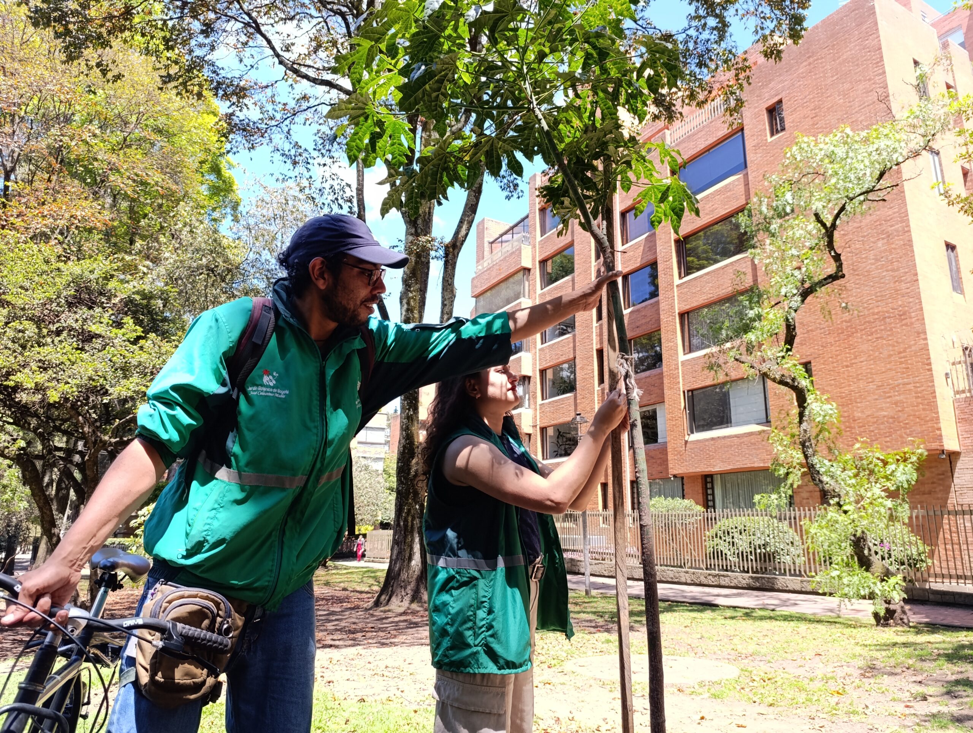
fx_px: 647
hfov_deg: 73.8
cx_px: 486
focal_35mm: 23
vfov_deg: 59.0
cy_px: 366
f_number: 1.6
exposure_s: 1/120
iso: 80
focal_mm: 6.14
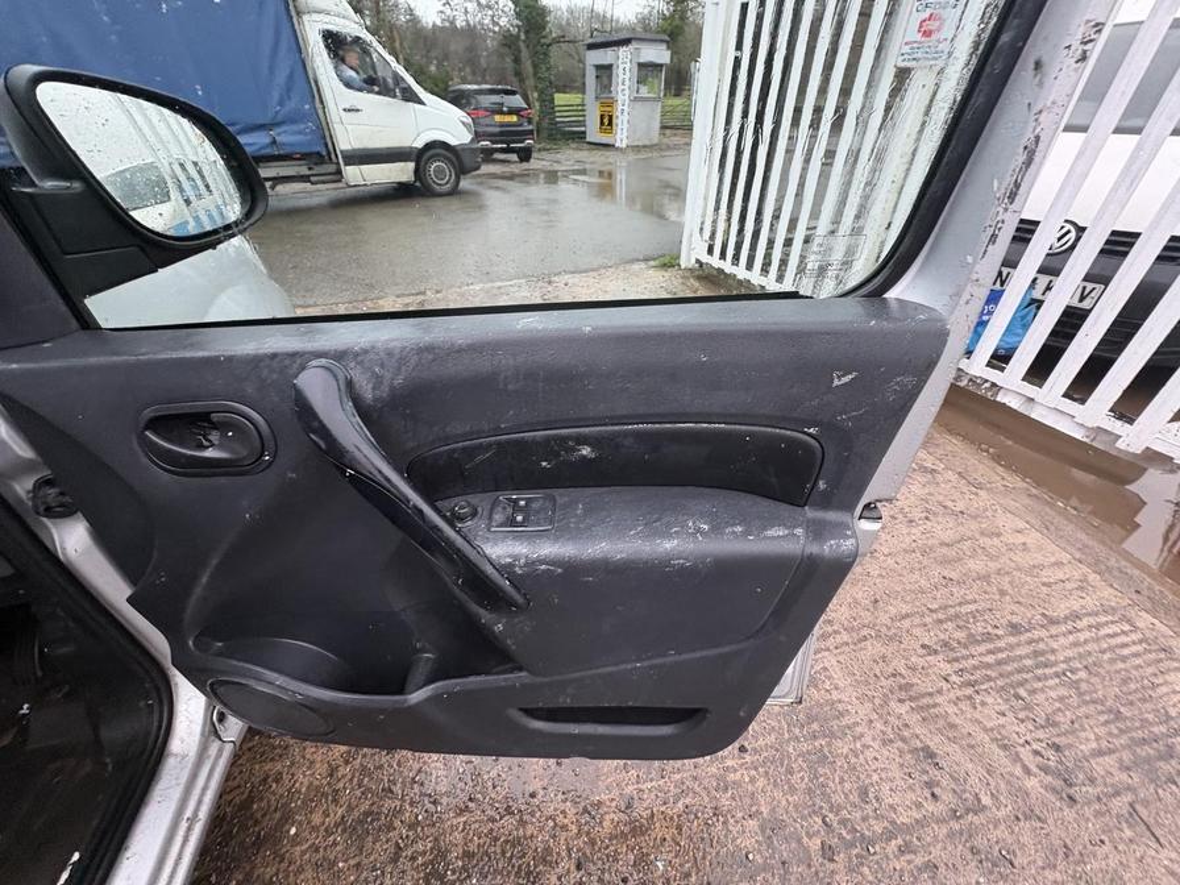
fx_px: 477
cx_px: 590
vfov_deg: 85.7
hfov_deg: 102.1
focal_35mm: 14
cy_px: 442
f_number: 2.2
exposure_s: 1/60
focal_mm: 2.22
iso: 250
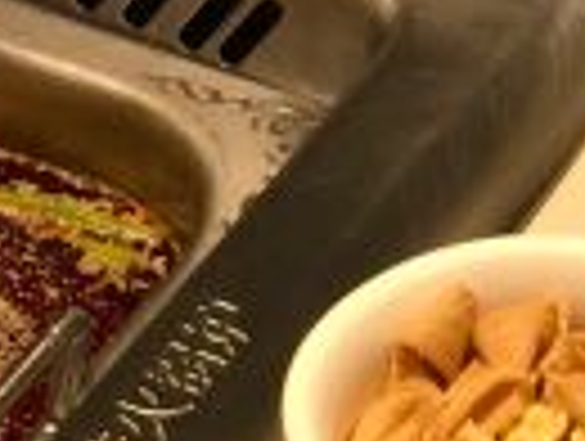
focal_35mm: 306
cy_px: 484
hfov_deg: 6.4
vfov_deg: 4.9
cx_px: -220
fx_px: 5181
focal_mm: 6.6
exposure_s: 1/50
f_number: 2.8
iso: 100
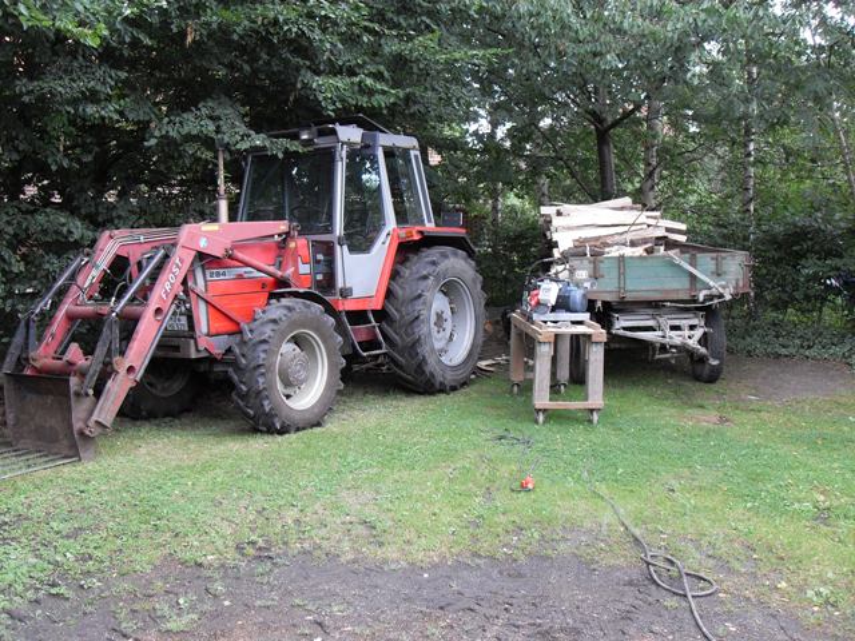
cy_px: 320
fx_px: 914
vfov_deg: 38.7
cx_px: 428
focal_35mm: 37
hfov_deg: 50.1
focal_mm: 6.3
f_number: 2.8
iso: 100
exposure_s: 1/45
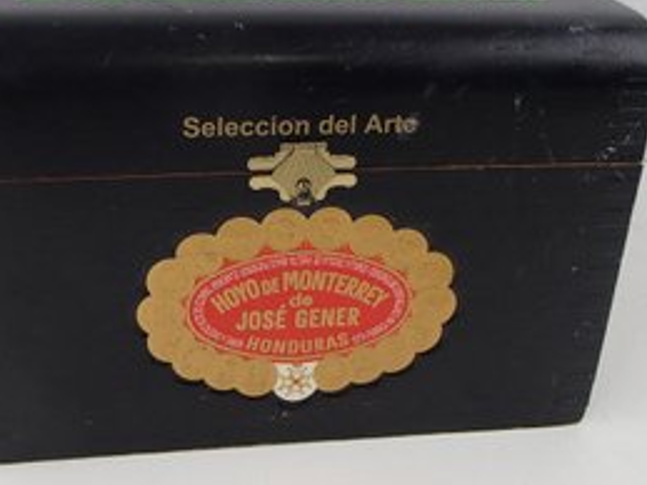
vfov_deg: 29.6
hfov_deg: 38.8
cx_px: 261
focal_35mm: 49
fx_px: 915
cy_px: 191
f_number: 4.7
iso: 400
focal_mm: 6.64
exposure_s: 1/160
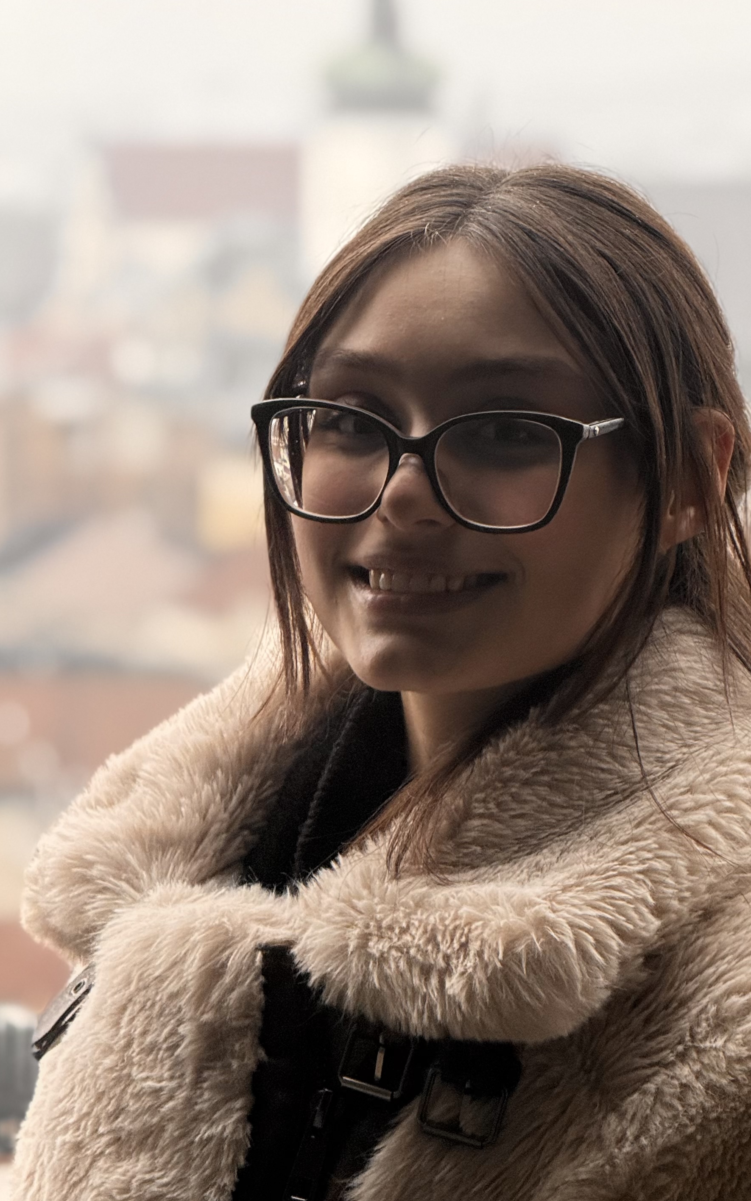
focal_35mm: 181
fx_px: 5928
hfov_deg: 7.2
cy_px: 514
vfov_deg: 11.6
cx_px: 621
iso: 100
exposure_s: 1/99
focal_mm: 15.66
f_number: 2.8
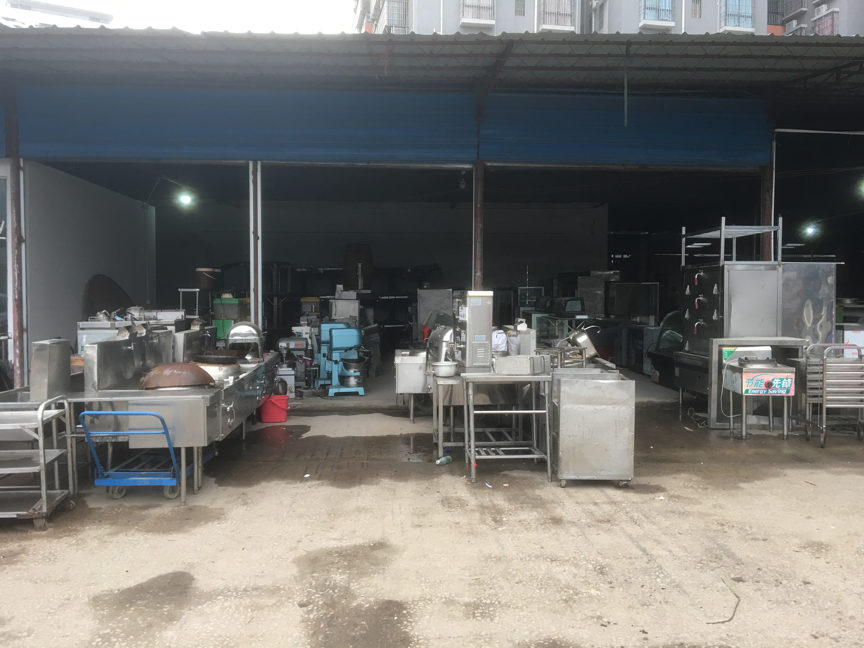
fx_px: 724
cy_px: 324
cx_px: 432
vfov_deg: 48.2
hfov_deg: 61.7
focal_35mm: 29
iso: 32
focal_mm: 4.15
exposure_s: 1/33
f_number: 2.2
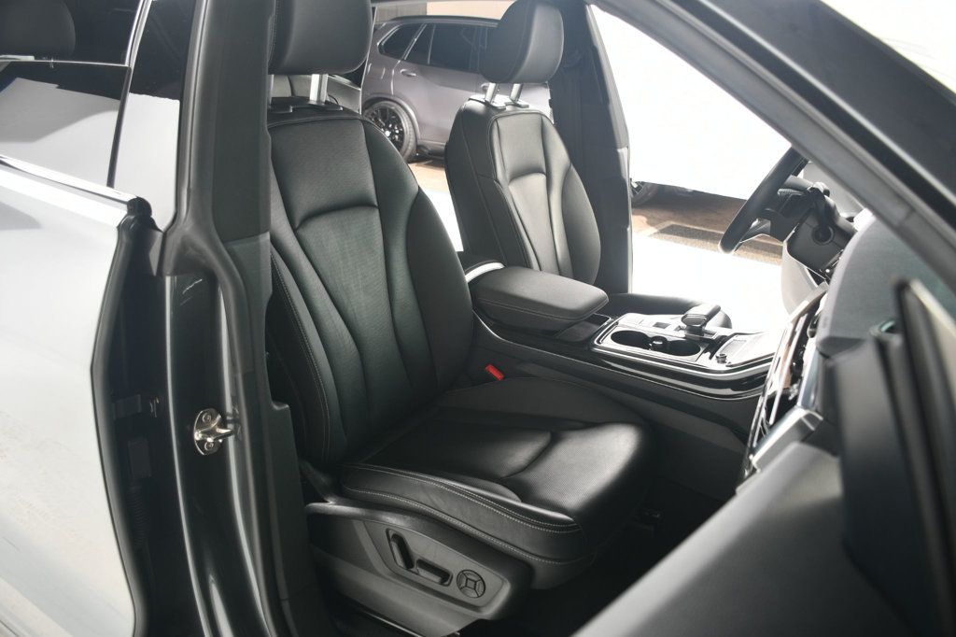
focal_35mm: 27
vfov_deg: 47.9
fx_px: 717
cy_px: 318
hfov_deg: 67.4
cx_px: 478
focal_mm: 18
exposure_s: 1/160
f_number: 3.5
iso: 100
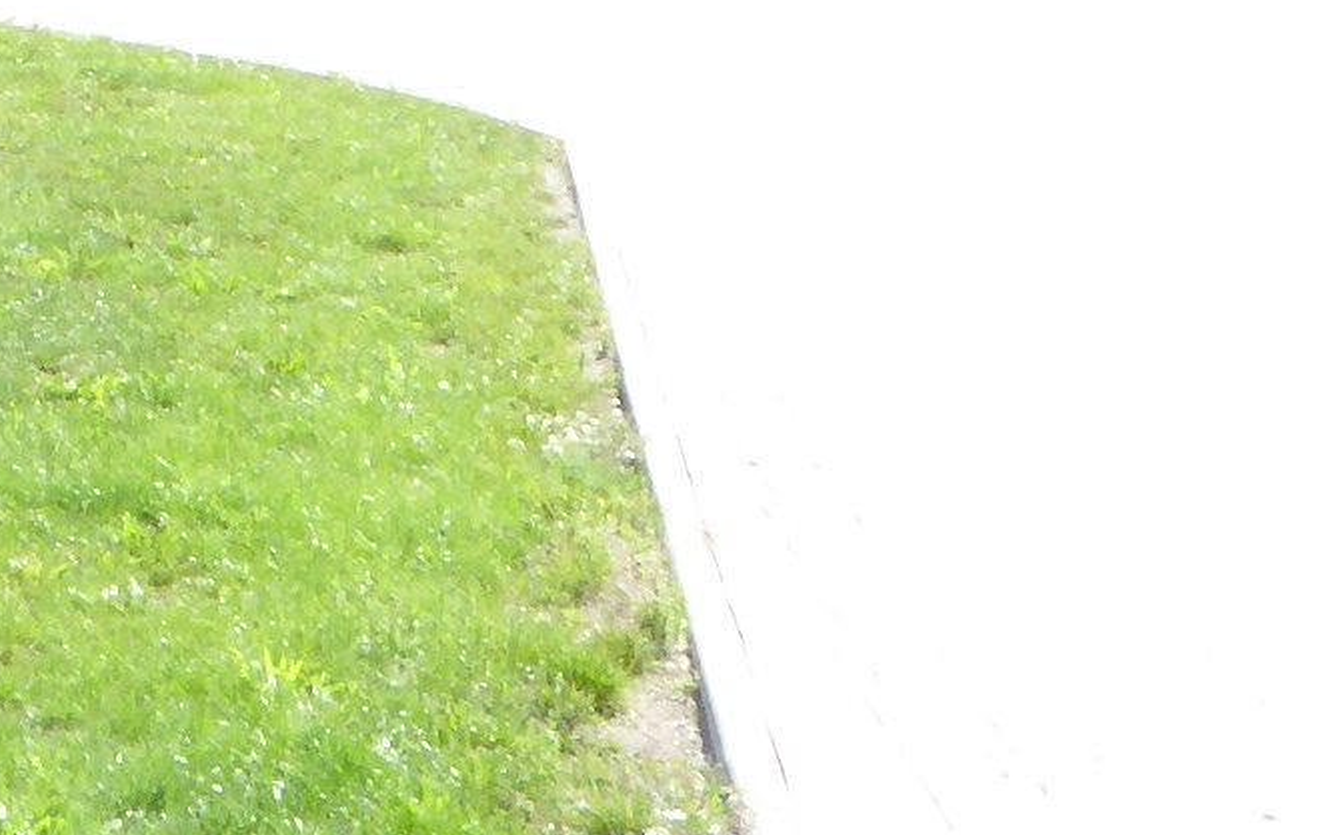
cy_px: -667
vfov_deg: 9.8
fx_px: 4590
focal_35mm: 126
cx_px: -480
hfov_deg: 15.6
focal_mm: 5.4
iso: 100
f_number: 8
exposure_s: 1/50
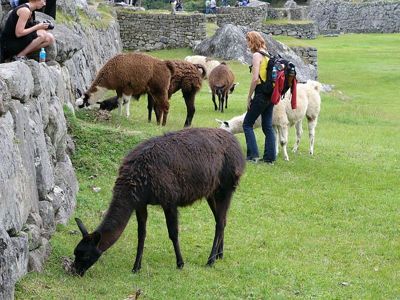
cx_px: 200
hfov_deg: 18.7
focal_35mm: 105
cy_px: 150
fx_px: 1213
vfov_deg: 14.1
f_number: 3.3
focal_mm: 17.5
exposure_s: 1/100
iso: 50
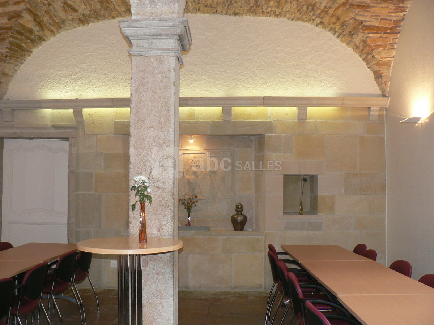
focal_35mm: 36
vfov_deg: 39.7
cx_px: 217
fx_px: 451
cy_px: 162
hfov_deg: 51.4
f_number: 2.8
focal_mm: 6
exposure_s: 1/60
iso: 200
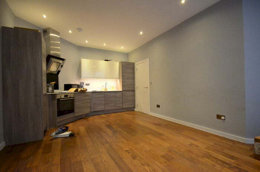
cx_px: 130
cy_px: 86
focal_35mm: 16
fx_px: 119
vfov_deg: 71.8
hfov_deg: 95.1
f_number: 4.2
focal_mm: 11
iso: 5000
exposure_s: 1/100
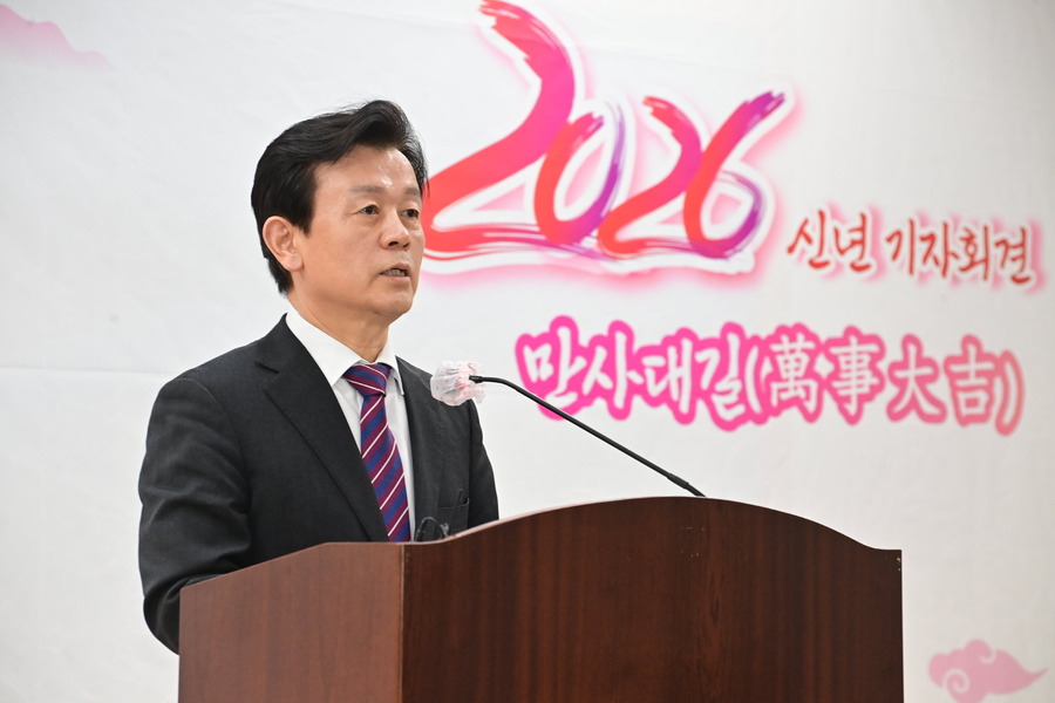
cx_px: 528
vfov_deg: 12.5
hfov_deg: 18.6
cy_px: 352
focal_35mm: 110
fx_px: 3223
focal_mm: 110
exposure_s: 1/250
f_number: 7.1
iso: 5000
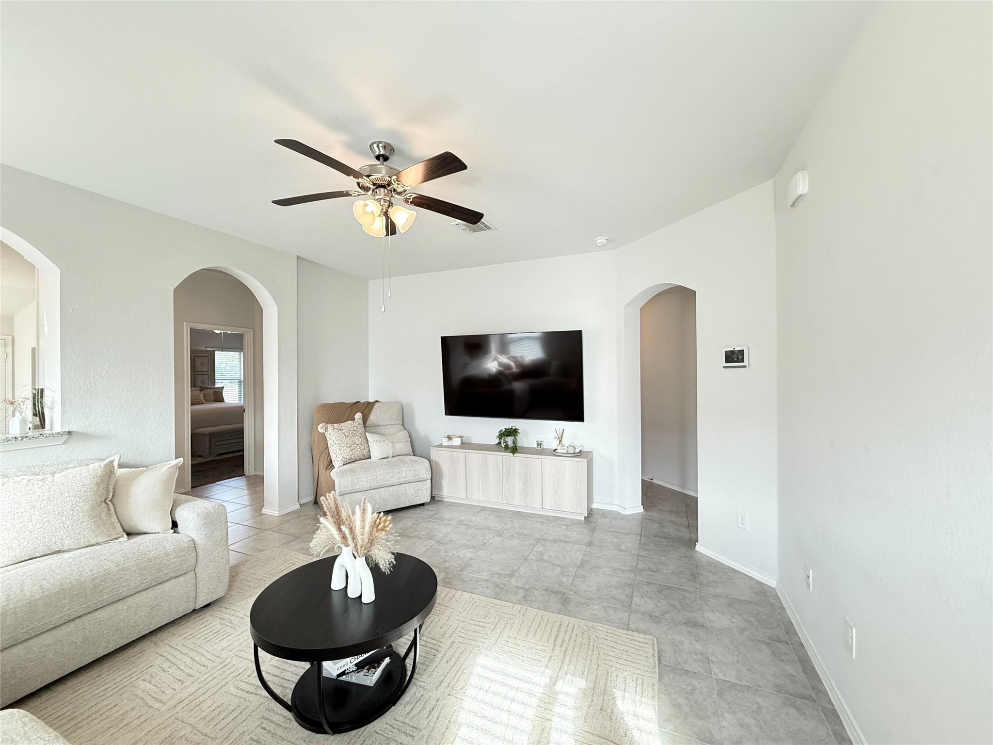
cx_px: 496
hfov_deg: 102.1
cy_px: 372
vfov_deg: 85.7
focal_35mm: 14
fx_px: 402
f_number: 2.2
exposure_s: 1/120
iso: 320
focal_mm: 2.22
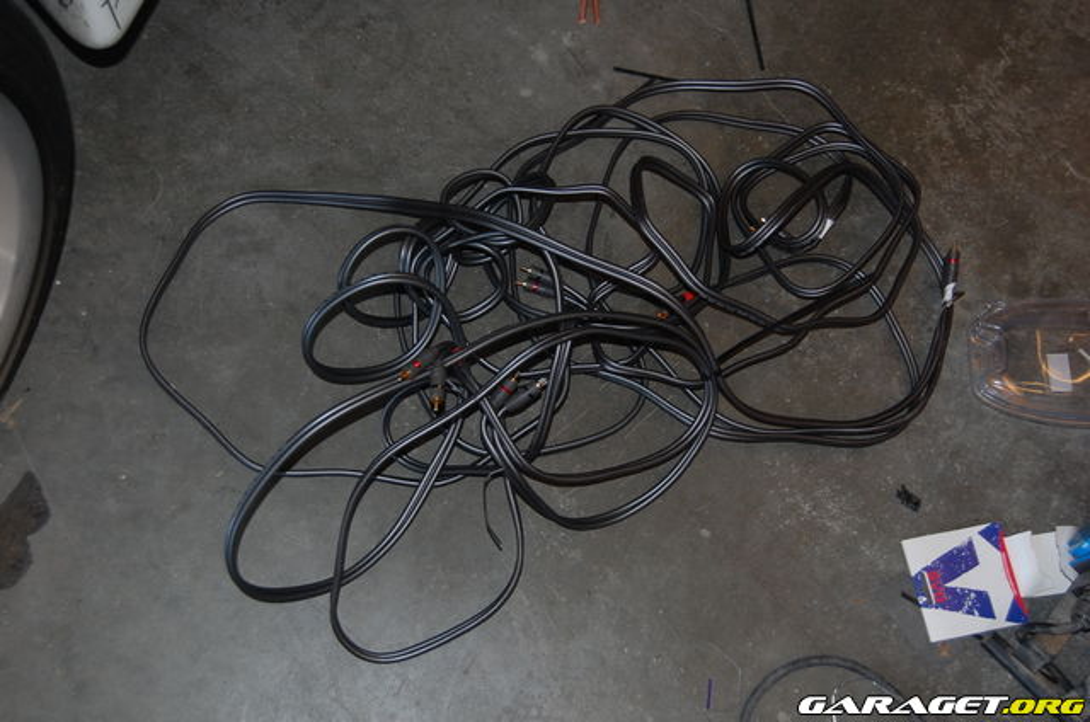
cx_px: 545
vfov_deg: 29.7
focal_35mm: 45
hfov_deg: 43.7
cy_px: 361
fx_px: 1360
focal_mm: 30
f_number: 4.2
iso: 400
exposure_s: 1/60
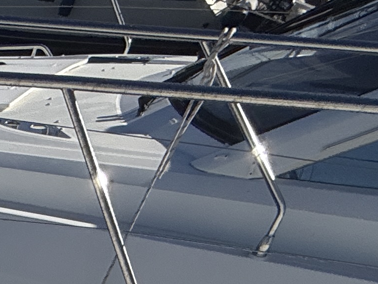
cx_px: -457
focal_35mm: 74
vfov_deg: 13.7
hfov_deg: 16.4
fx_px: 808
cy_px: 694
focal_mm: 2.22
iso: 50
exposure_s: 1/5155
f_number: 2.2
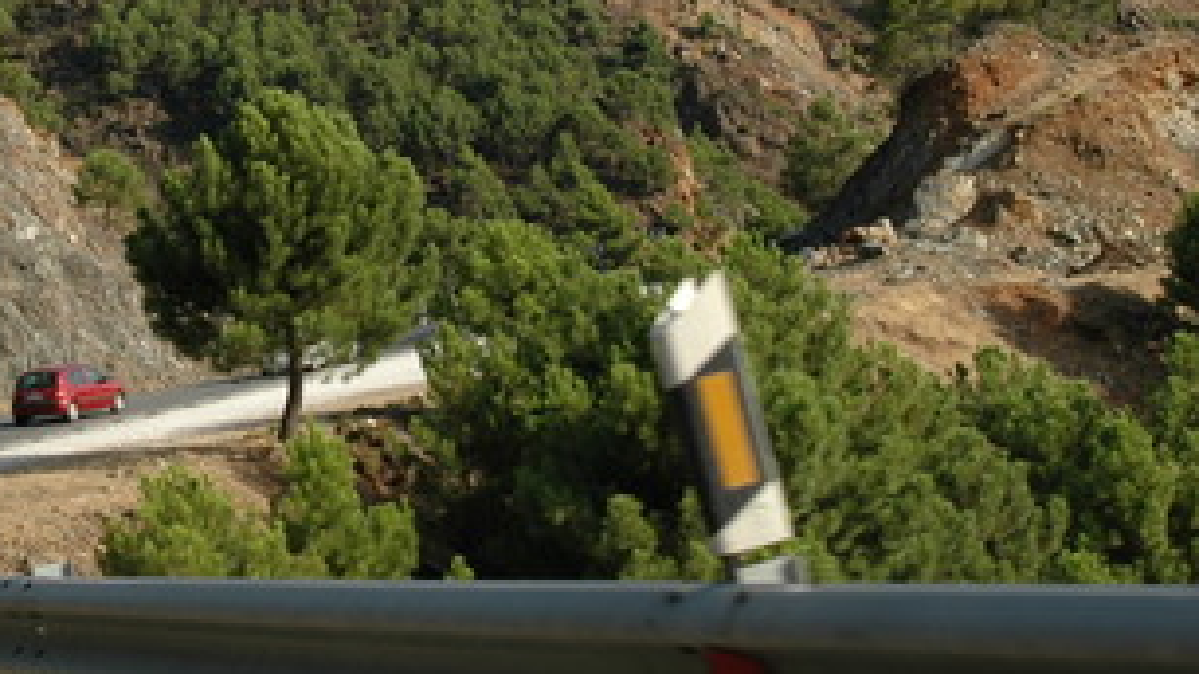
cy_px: 104
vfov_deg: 12.7
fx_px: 3020
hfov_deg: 21.9
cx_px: 116
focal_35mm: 95
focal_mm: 28
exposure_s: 1/320
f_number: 9
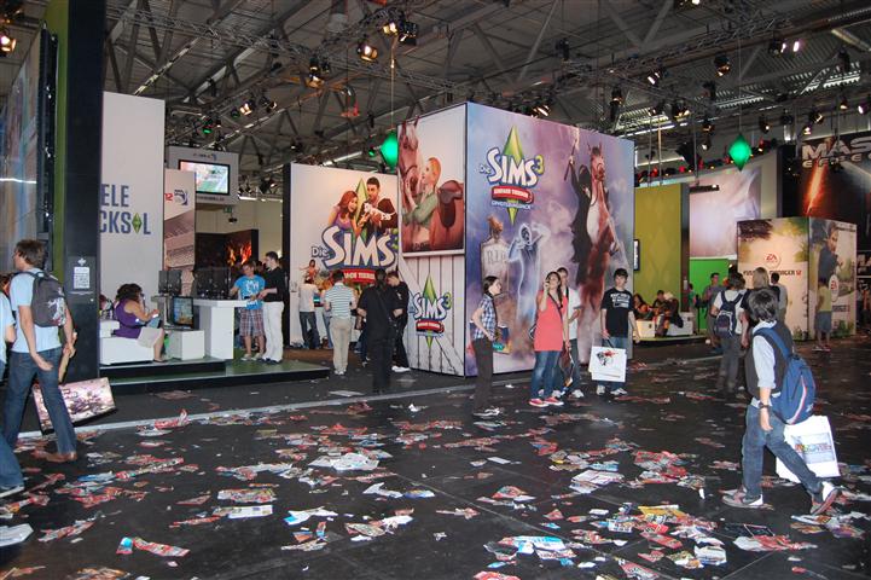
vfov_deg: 47.9
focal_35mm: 27
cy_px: 290
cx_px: 436
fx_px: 653
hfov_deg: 67.4
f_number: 3.5
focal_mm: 18
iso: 900
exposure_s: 1/60
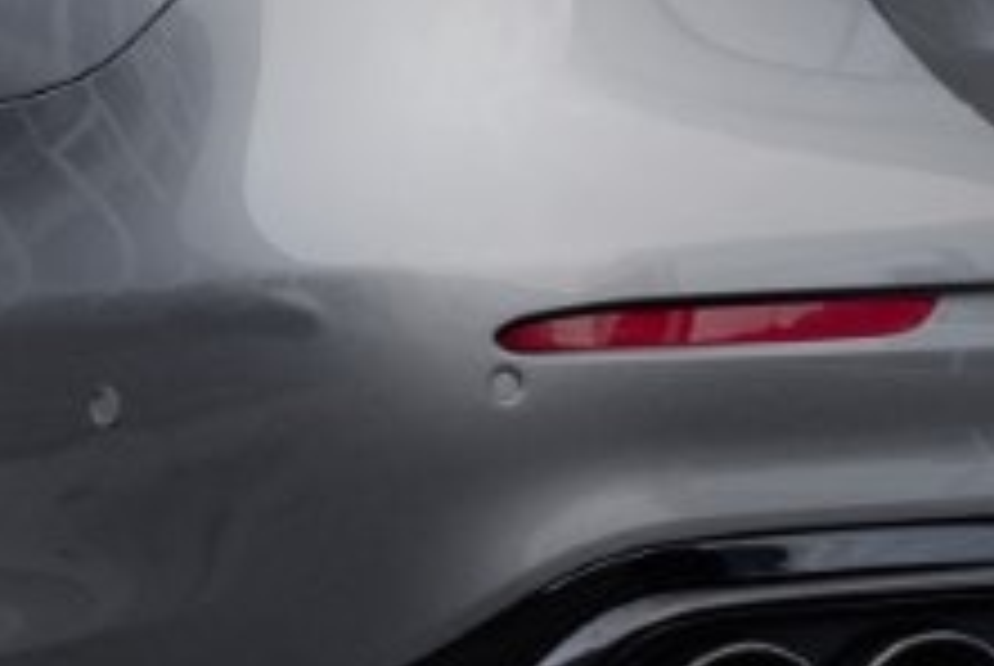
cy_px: -891
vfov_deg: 1.8
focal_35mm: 768
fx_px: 21233
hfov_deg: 2.7
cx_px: -247
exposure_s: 1/15
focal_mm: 105
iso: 200
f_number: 8
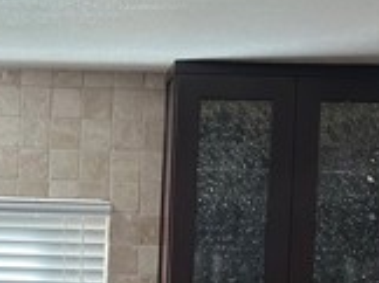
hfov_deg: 10.3
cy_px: 458
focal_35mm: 190
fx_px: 2077
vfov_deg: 7.6
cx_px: -35
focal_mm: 6.86
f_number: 1.78
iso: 80
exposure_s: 1/221
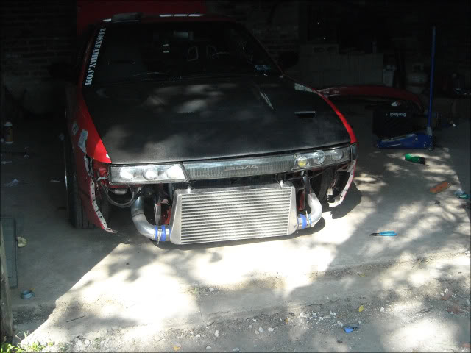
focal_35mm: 49
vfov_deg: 29.7
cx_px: 236
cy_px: 176
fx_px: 667
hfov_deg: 38.9
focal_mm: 7.92
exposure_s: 1/250
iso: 248
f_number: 3.2
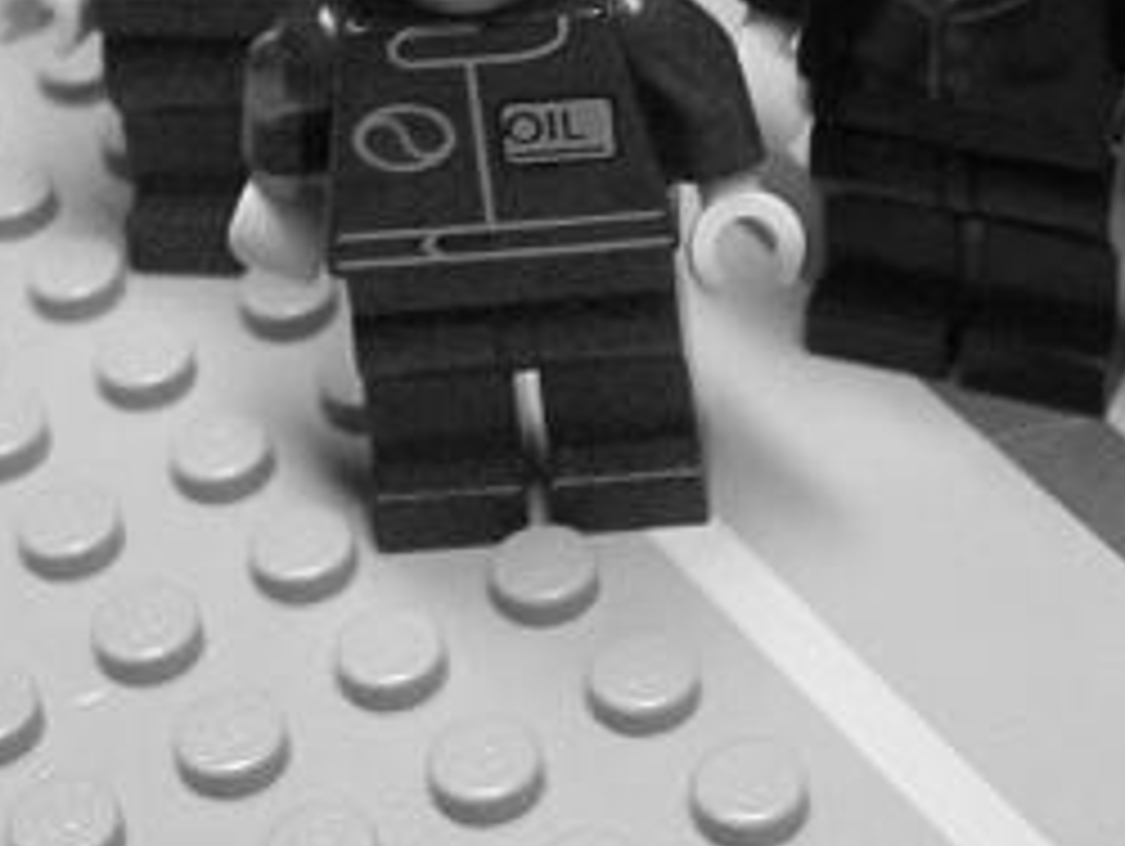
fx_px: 3253
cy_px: -277
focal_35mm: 100
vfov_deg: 14.2
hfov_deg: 19.5
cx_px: 790
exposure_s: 1/25
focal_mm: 6
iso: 160
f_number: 2.7
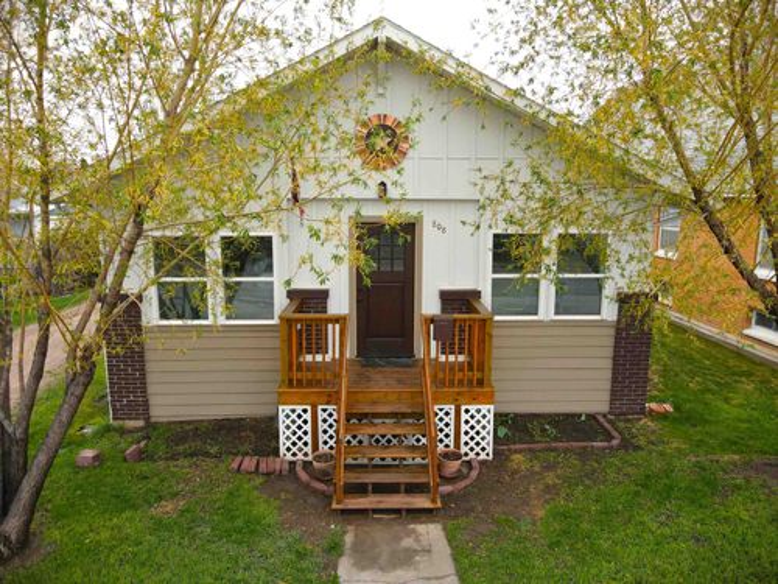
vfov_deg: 56.8
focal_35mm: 24
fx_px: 539
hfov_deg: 71.6
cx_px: 389
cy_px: 292
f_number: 2.8
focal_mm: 4.5
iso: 100
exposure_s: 1/120
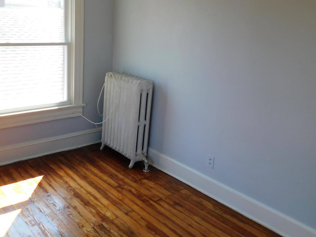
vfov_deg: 41.5
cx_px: 113
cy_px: 90
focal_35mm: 34
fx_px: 310
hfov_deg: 53.2
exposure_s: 1/80
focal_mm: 4.5
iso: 125
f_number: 3.1
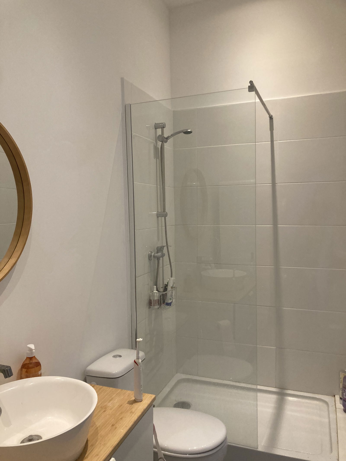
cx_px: 173
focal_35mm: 28
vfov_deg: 63.4
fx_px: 373
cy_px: 230
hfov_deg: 49.7
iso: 125
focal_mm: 3.99
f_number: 1.8
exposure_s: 1/60
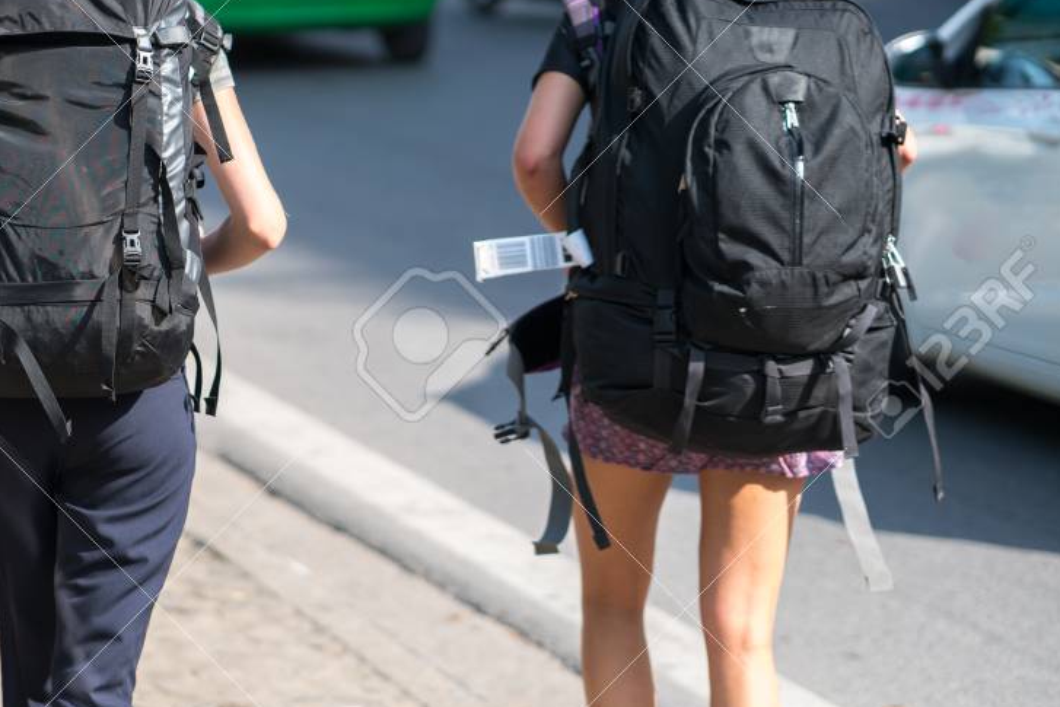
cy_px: 285
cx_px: 150
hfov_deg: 13.4
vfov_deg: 9.0
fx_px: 4476
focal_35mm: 152
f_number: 2.2
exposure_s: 1/3200
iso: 200
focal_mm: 85
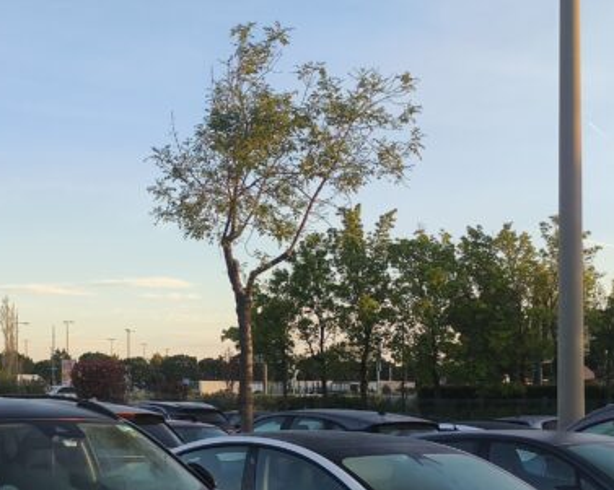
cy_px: 360
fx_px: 1108
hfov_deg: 29.9
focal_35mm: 61
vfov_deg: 24.7
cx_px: 85
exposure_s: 1/138
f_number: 1.65
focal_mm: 6.14
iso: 50
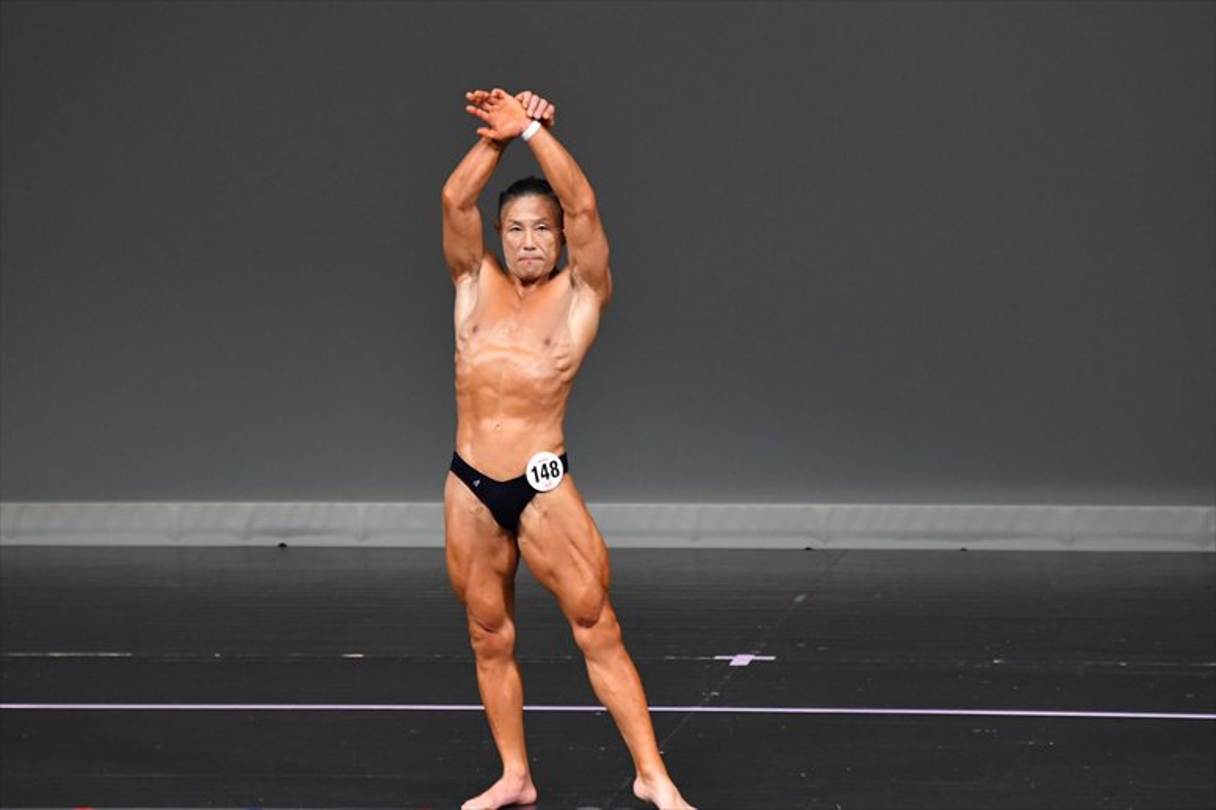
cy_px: 405
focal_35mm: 345
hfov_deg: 6.0
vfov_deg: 4.0
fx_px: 11648
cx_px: 608
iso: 4000
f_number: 5.6
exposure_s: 1/400
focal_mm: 230
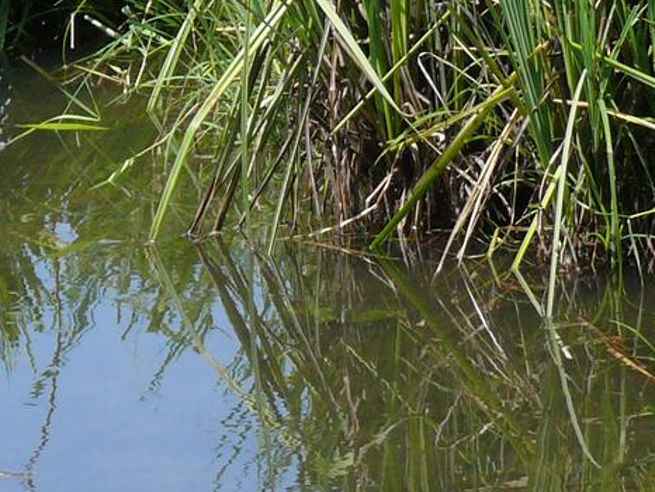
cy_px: -408
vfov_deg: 3.4
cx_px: -108
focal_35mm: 436
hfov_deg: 4.5
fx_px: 8254
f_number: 5.6
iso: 100
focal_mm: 22.6
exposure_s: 1/250
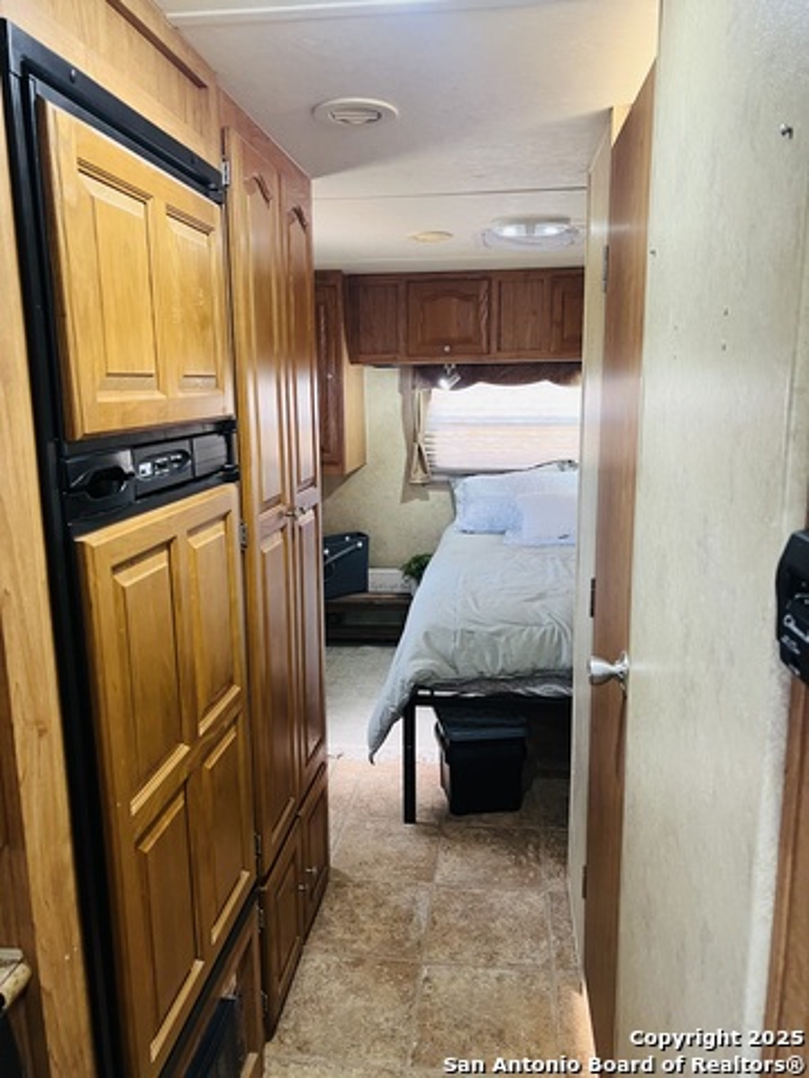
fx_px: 810
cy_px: 539
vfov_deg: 67.3
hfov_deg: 53.1
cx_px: 404
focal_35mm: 26
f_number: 1.5
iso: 320
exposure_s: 1/60
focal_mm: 5.7
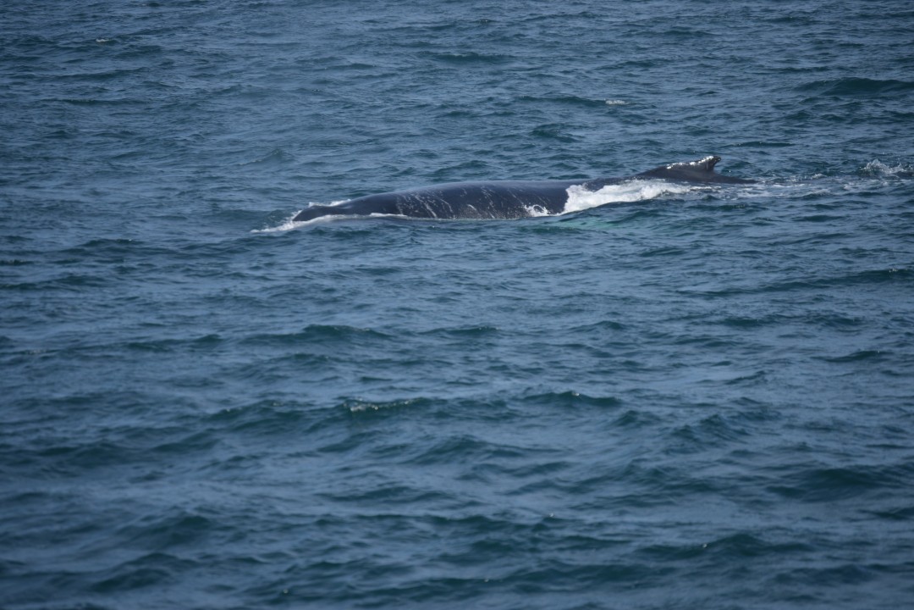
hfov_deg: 7.4
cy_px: 305
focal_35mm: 278
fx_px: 7045
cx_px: 457
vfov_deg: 5.0
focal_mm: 185
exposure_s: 1/1600
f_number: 5.6
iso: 200
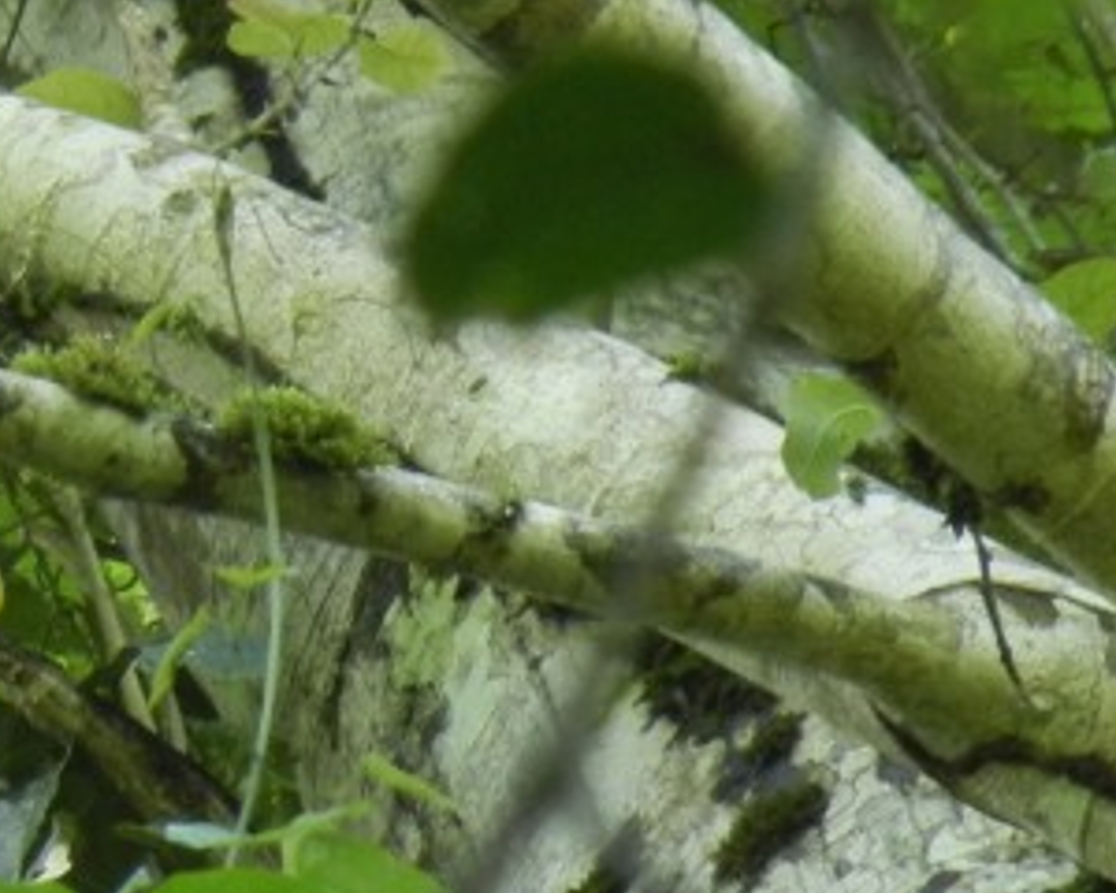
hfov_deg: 1.9
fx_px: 32996
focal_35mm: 999
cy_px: 353
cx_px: -413
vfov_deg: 1.6
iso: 400
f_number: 5.6
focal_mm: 54
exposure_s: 1/34.3
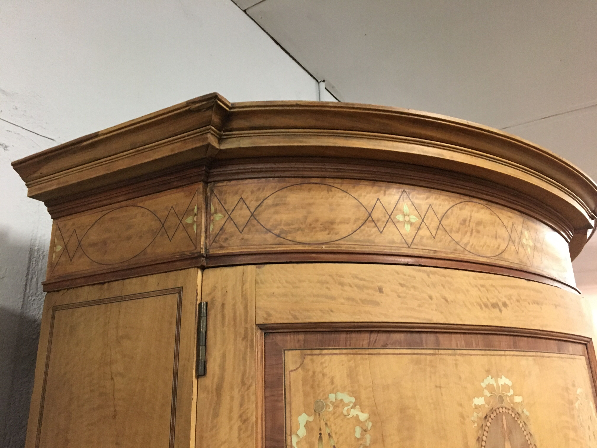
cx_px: 298
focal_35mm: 29
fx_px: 500
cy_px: 224
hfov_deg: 61.7
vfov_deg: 48.2
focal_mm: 4.15
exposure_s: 1/17
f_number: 2.2
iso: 200
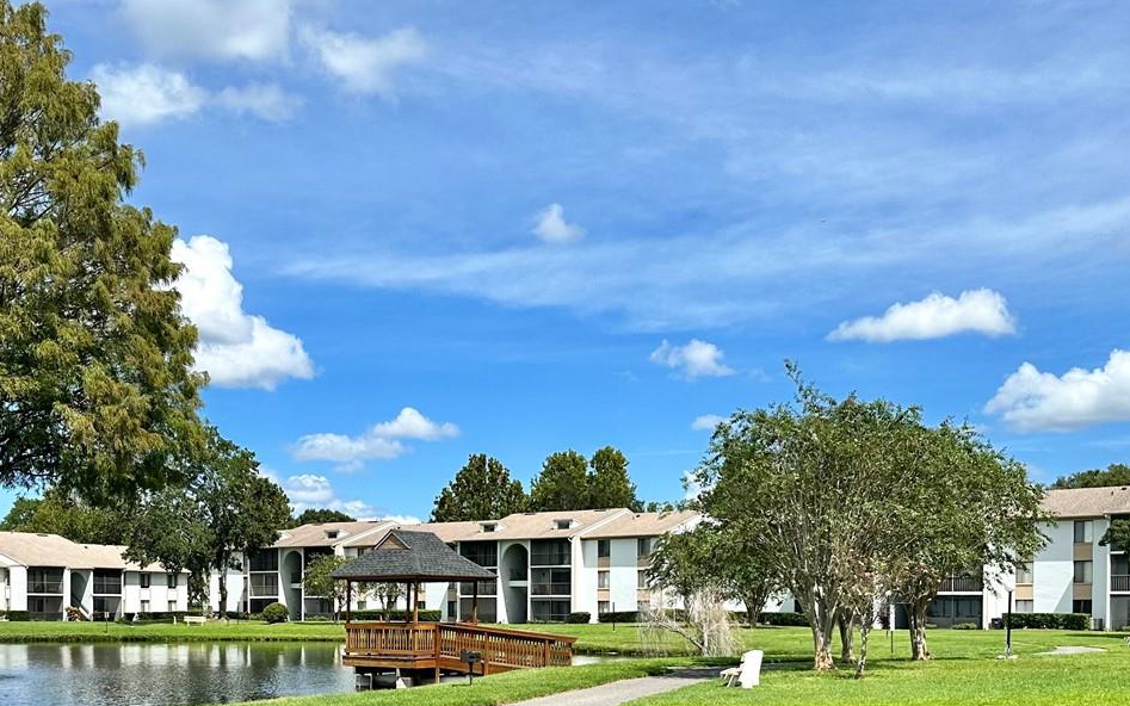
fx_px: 1324
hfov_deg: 45.3
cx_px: 345
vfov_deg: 28.7
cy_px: 631
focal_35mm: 43
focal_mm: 6.86
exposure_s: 1/5525
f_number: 1.78
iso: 80
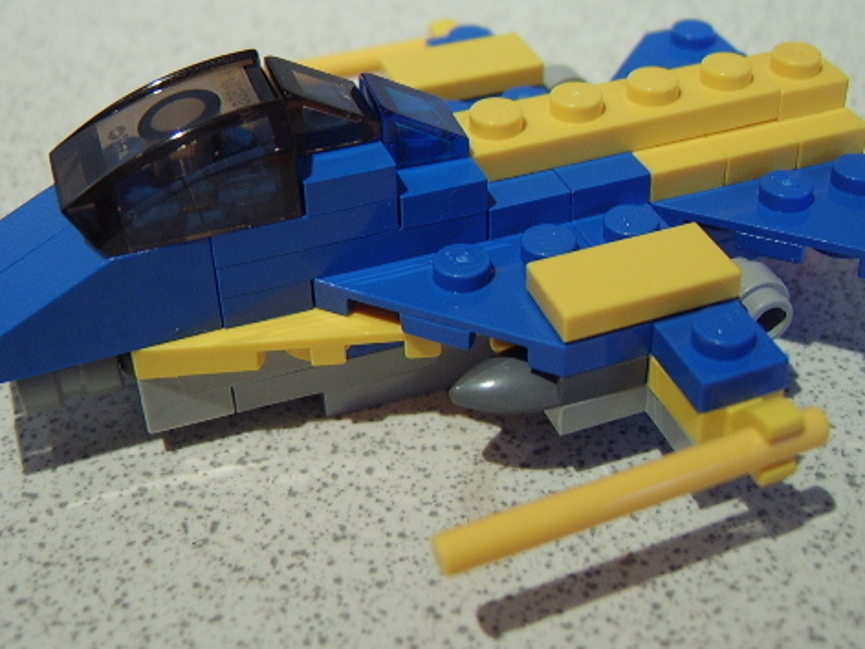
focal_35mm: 42
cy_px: 251
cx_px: 440
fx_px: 1050
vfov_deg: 34.2
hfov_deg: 44.8
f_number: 2.7
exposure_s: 1/13
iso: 100
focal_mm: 8.13
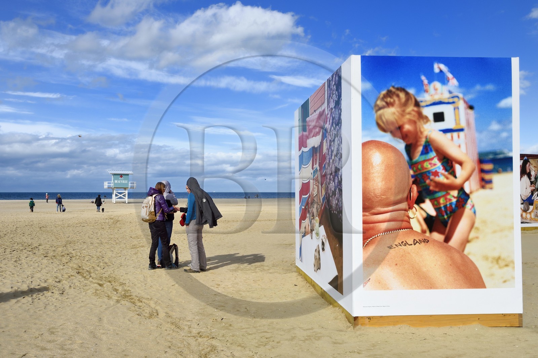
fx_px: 568
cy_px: 179
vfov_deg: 35.0
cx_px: 269
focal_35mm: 38
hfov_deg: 50.7
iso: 200
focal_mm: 38
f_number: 16
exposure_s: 1/250
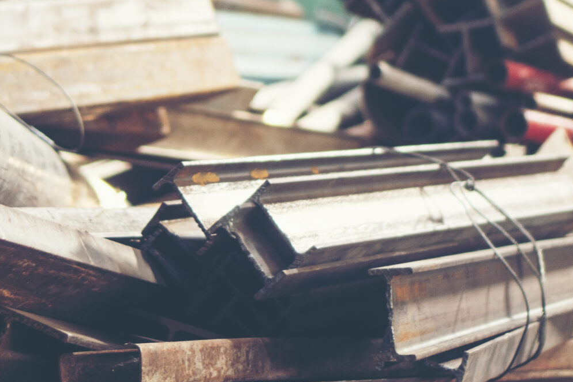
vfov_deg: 10.1
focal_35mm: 135
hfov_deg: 15.1
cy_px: 157
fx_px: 2153
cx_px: 207
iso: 320
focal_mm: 35
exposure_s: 1/60
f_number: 1.8
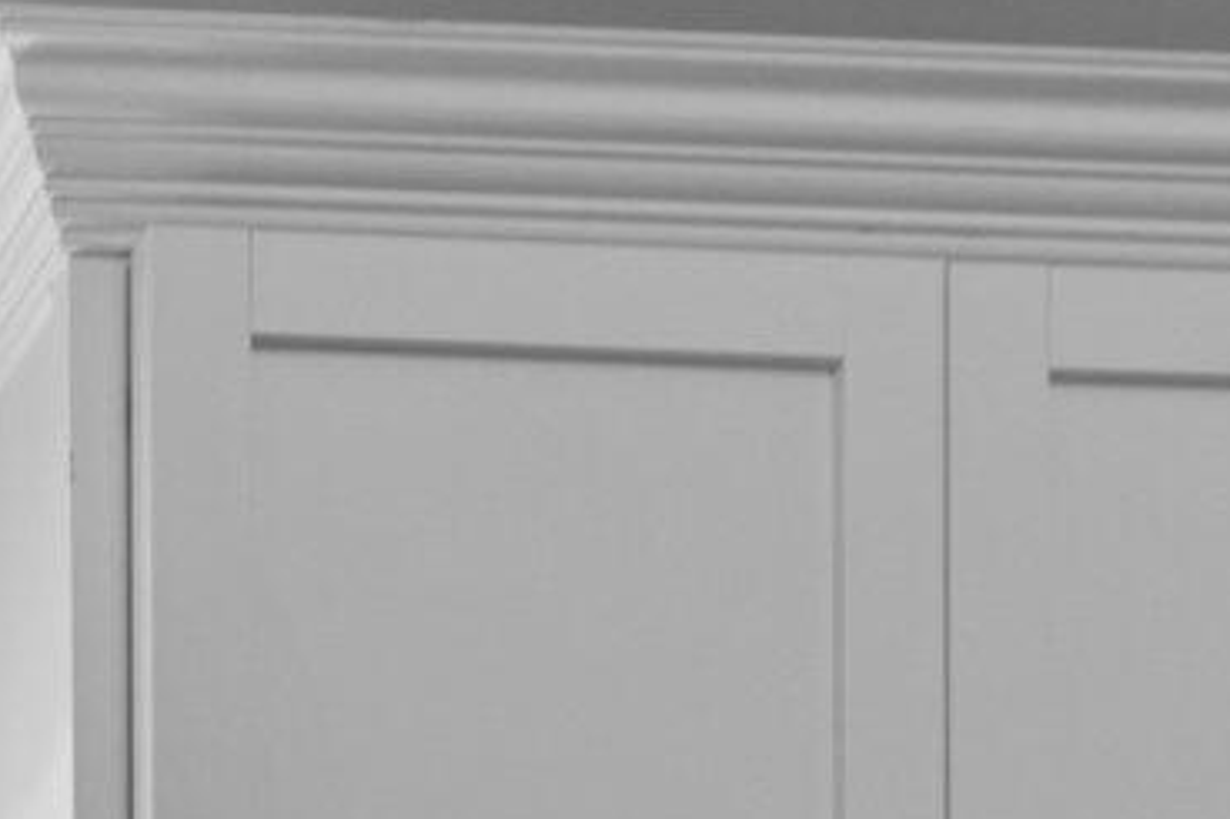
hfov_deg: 19.4
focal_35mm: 78
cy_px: 2131
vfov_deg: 12.4
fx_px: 2664
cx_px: -993
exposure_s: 1/5
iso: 100
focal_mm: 14
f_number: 9
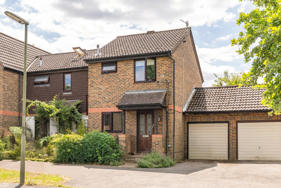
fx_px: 254
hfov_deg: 57.9
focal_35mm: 33
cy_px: 92
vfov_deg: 40.6
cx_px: 144
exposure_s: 1/1600
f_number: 7.1
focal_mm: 31.5
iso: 800
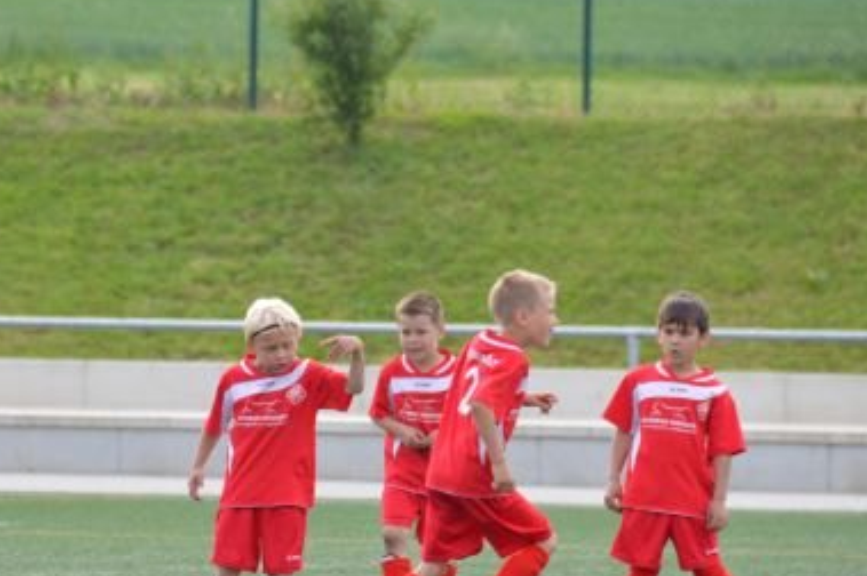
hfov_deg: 4.3
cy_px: 390
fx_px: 11429
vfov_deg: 2.9
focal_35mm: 475
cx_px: 320
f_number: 5.6
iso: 400
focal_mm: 200
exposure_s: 1/500
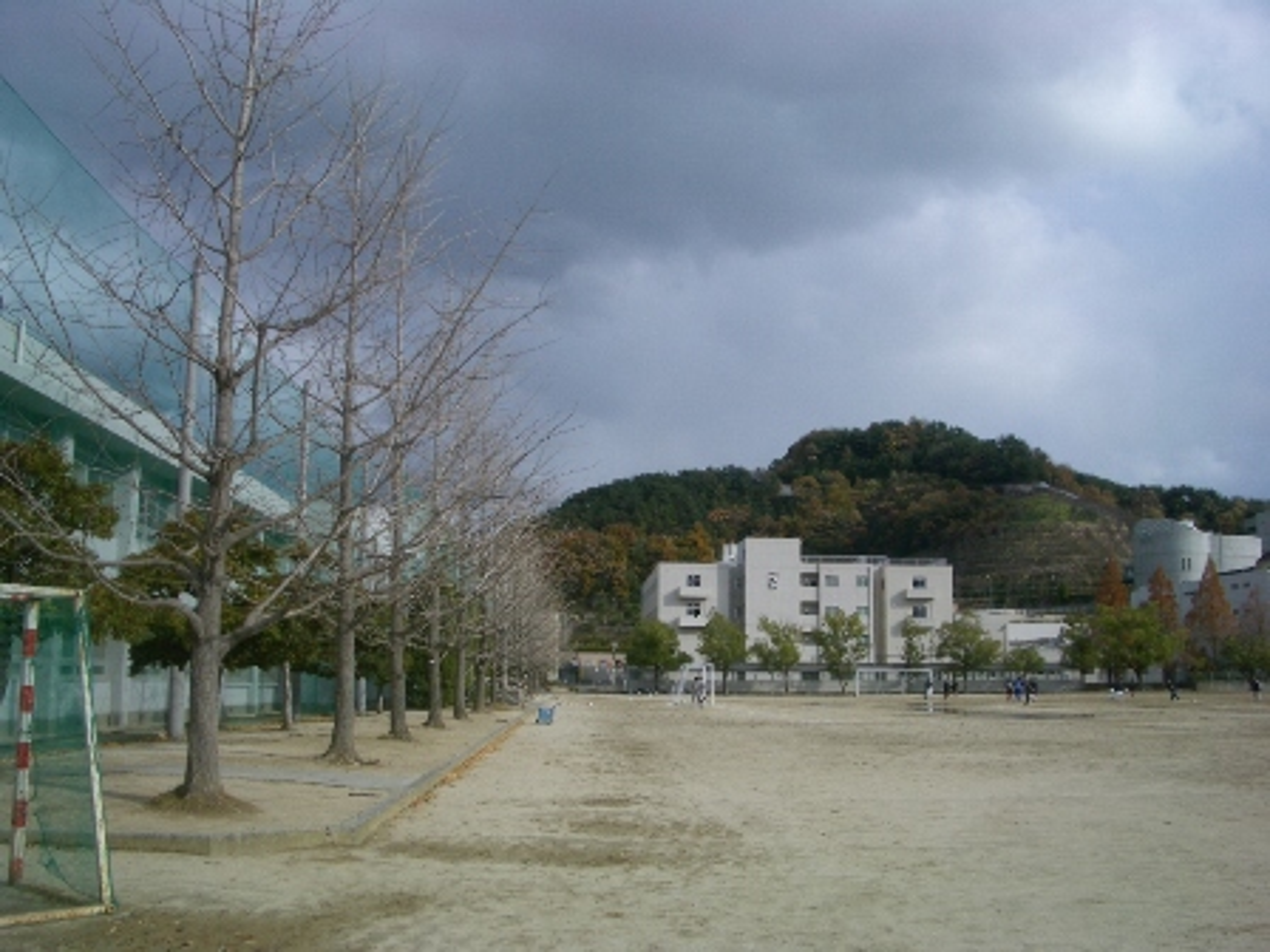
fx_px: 1284
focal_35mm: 35
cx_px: 635
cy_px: 476
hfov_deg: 52.6
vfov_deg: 40.7
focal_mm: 5.8
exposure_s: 1/800
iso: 50
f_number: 4.3
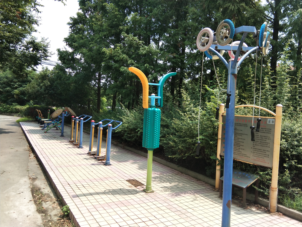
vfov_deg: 45.4
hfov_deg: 58.4
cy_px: 114
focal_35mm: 31
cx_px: 151
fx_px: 270
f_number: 2.2
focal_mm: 3.69
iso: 50
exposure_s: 1/539
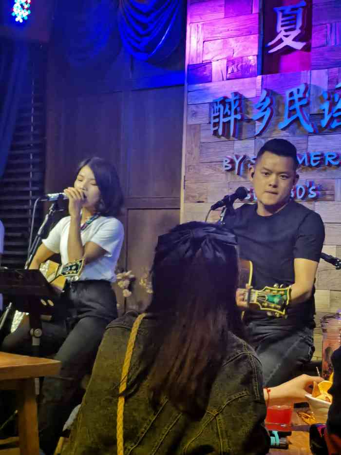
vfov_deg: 22.3
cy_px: 228
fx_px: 1156
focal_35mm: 88
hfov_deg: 16.8
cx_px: 170
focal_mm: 7.48
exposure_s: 1/33.3
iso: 1000
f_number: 2.4
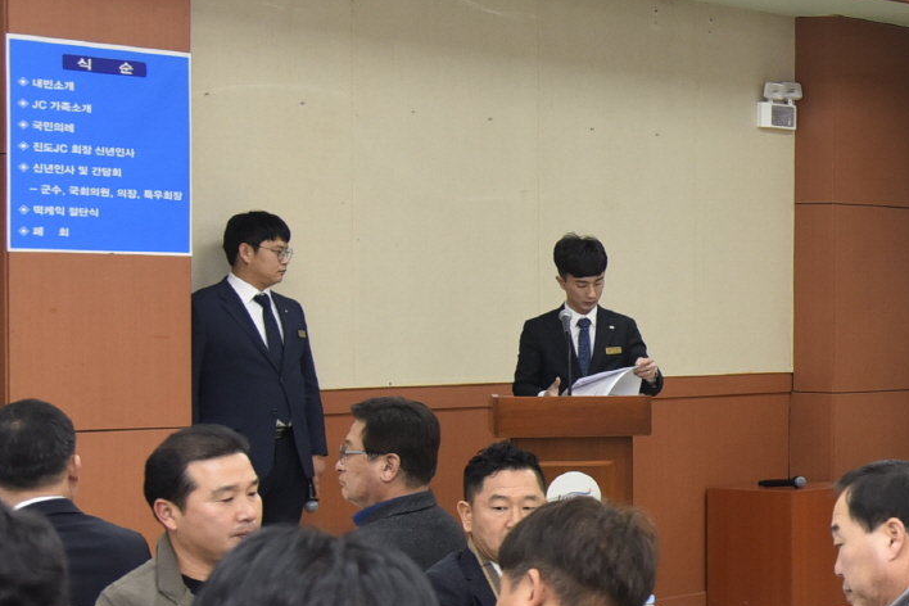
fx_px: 2323
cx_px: 1317
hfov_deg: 19.6
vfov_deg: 14.8
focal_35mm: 92
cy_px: 400
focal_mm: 31
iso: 800
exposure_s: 1/125
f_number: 4.5
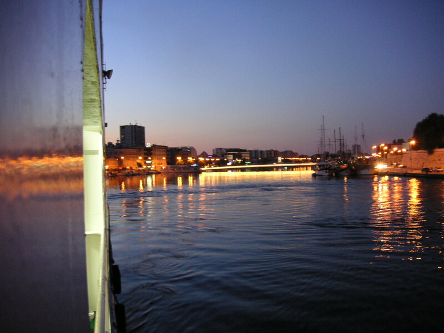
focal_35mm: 37
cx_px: 222
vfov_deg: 38.7
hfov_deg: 50.1
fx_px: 475
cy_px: 166
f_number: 2.8
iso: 100
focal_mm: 6.1
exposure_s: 1/2
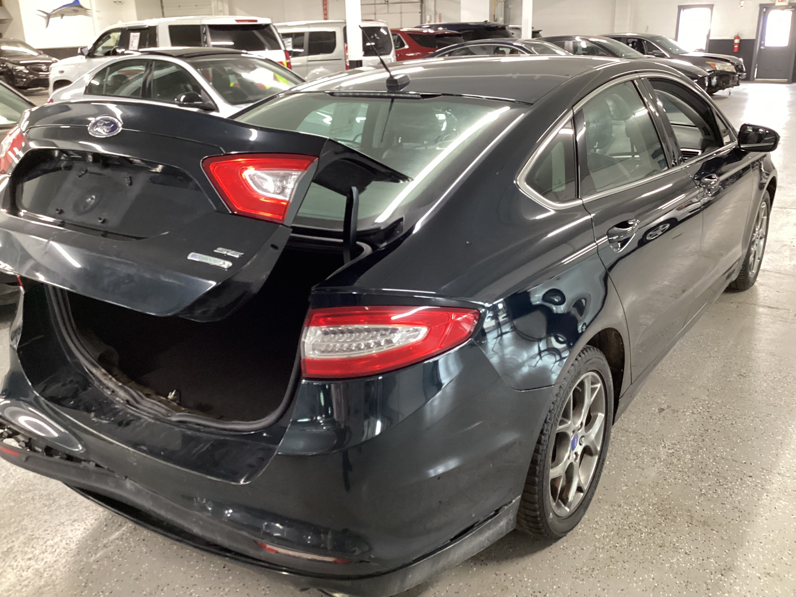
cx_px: 398
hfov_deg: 58.4
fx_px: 713
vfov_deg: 45.4
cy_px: 298
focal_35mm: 31
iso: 400
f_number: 2.4
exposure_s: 1/30
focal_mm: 3.3
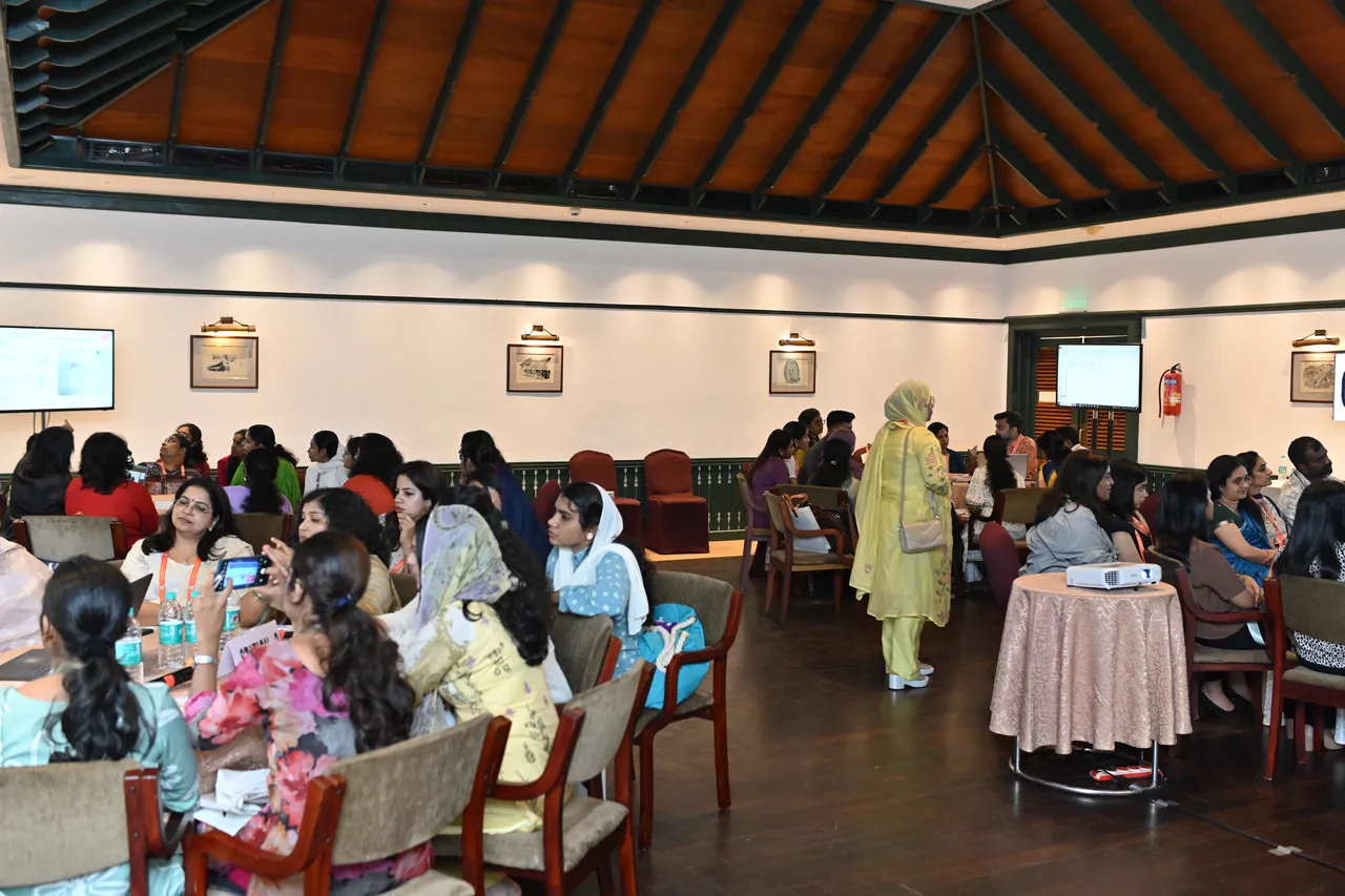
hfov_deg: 54.4
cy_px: 448
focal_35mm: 35
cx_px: 672
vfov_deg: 37.8
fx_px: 1307
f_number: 2.8
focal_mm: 35
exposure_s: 1/125
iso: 1250
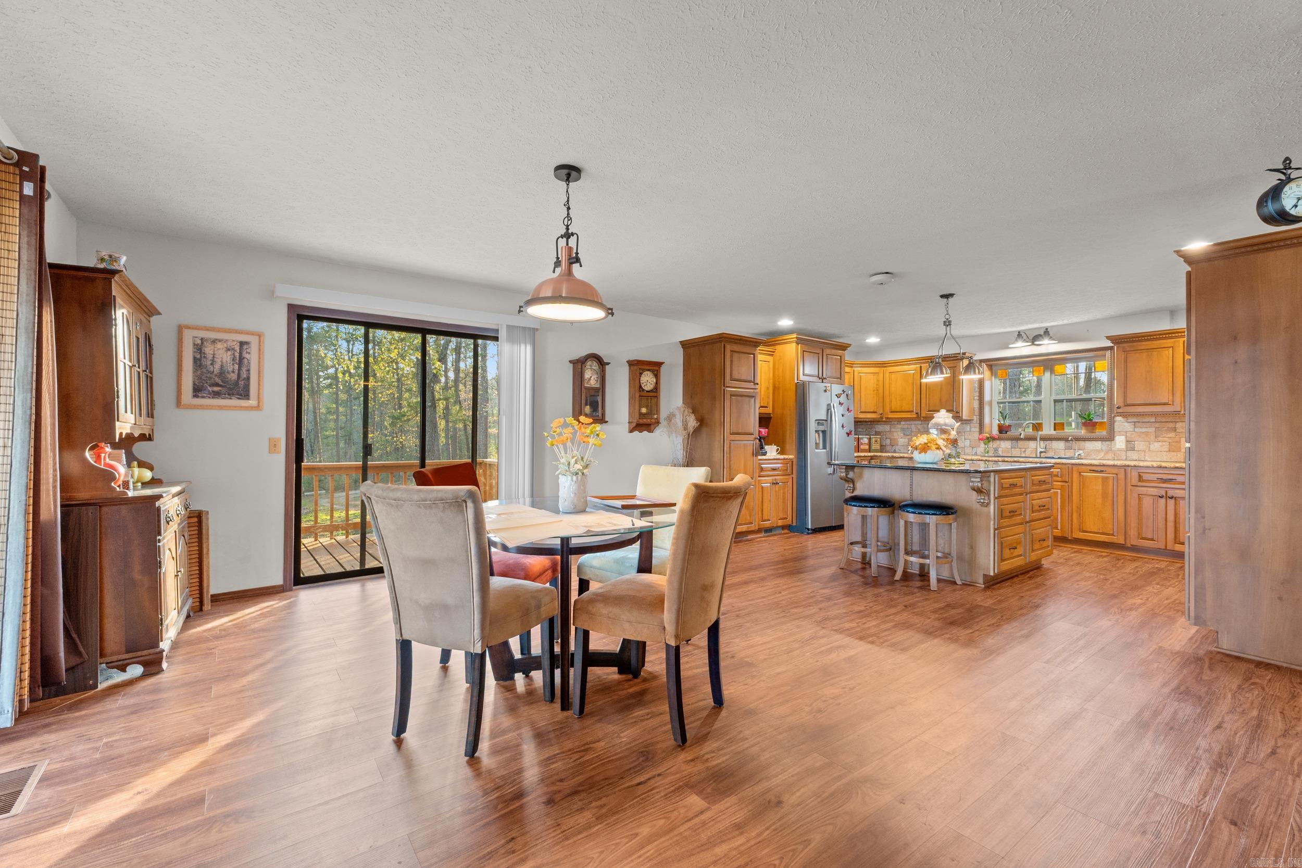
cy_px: 434
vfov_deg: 77.3
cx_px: 651
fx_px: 542
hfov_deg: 100.4
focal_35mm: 15
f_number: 7.1
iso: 400
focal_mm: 10
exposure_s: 1/2
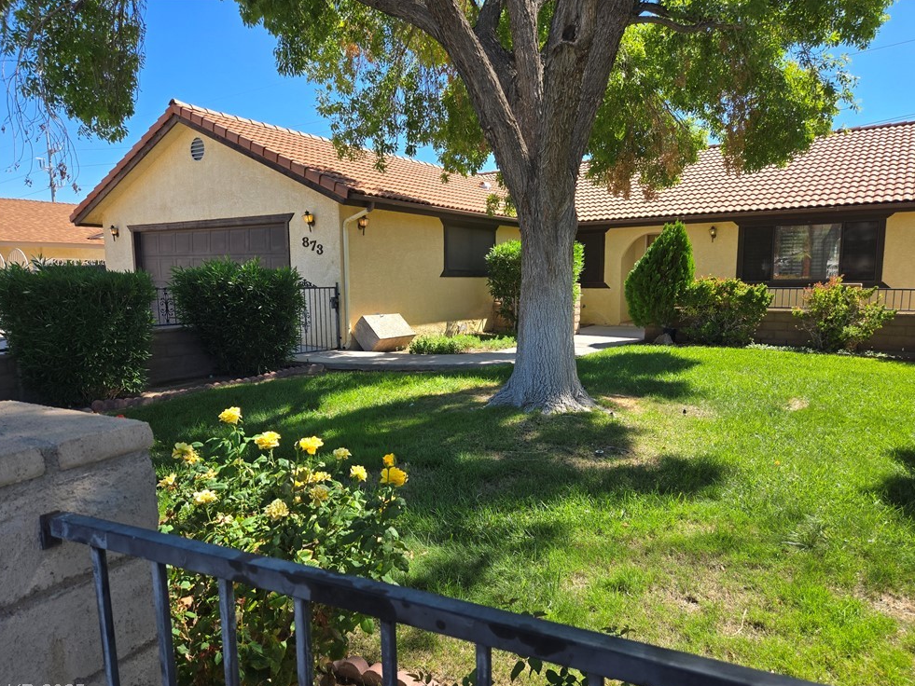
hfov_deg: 71.6
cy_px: 355
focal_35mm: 24
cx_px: 469
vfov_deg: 56.8
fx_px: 634
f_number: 1.8
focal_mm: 5.4
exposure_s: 1/2572
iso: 80
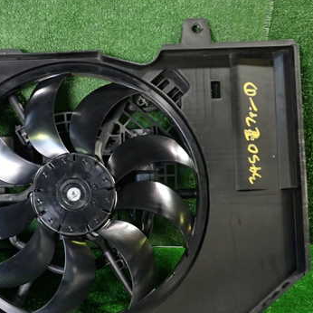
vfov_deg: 36.6
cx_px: 77
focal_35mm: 46
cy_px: 198
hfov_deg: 35.9
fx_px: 471
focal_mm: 5.4
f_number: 2.3
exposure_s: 1/30
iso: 320
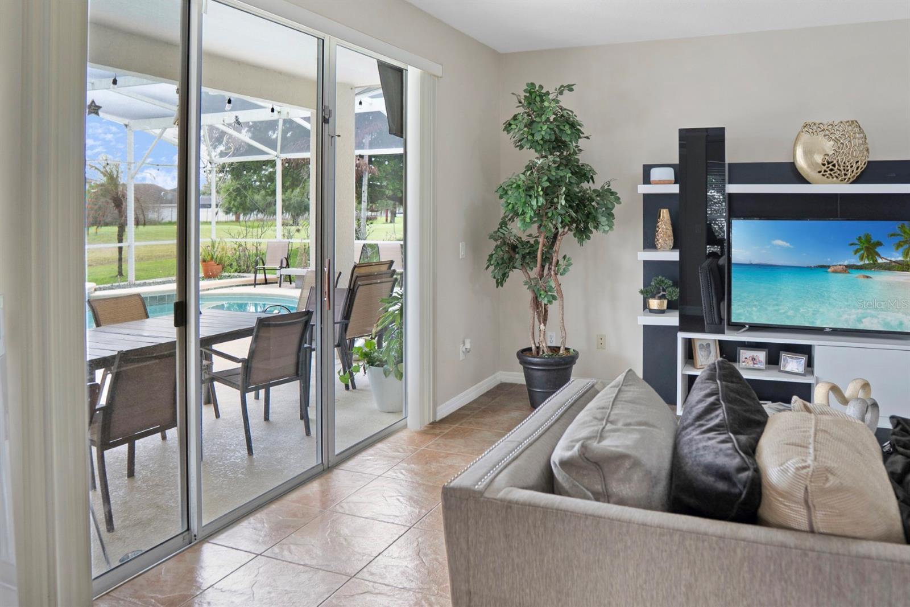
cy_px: 304
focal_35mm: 24
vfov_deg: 53.1
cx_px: 455
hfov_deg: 73.8
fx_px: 607
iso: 320
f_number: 2.8
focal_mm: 16
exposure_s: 1/30
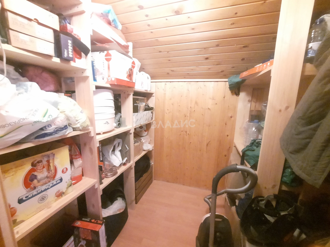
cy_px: 124
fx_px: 124
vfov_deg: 89.9
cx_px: 165
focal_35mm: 13
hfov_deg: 106.2
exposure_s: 1/7
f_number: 2.2
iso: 2000
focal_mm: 1.74
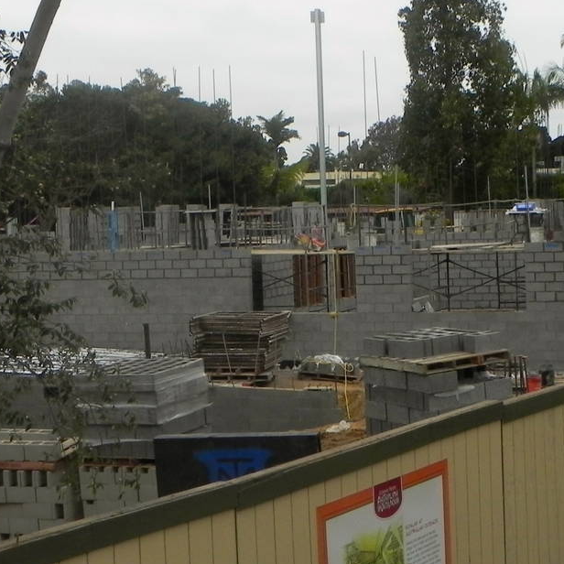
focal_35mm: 85
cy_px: 159
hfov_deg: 20.4
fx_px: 1567
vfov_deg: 20.3
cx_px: 251
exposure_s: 1/370
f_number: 6.3
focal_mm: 6.6
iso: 160
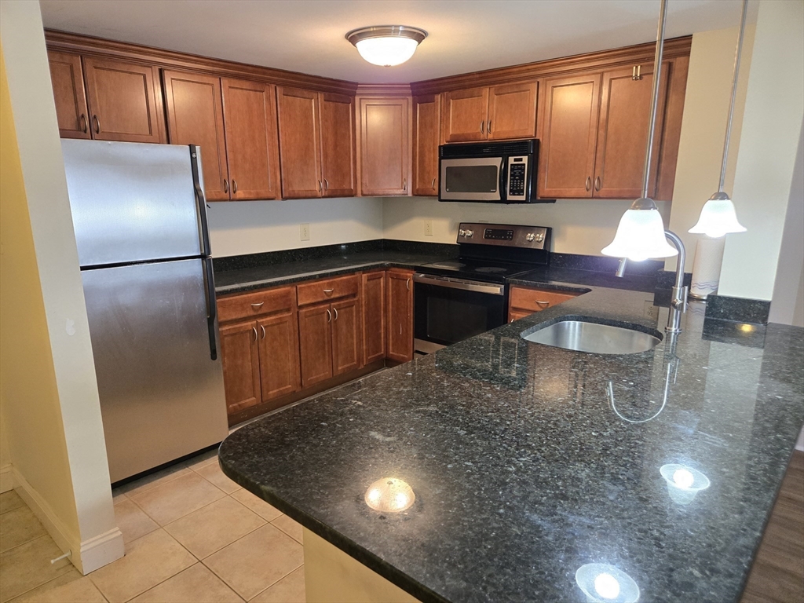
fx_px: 534
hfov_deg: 73.9
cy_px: 302
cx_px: 402
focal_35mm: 23
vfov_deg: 58.9
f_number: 1.8
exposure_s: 1/120
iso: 500
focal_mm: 5.4
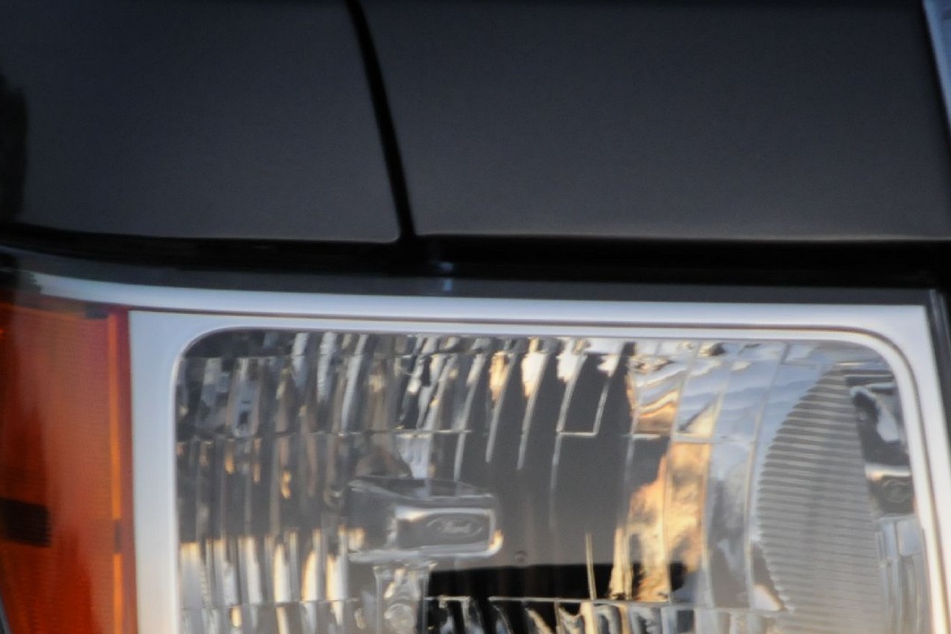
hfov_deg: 3.5
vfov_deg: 2.4
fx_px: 15407
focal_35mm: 583
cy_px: 650
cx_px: 499
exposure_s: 1/15
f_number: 5.3
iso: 800
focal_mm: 165
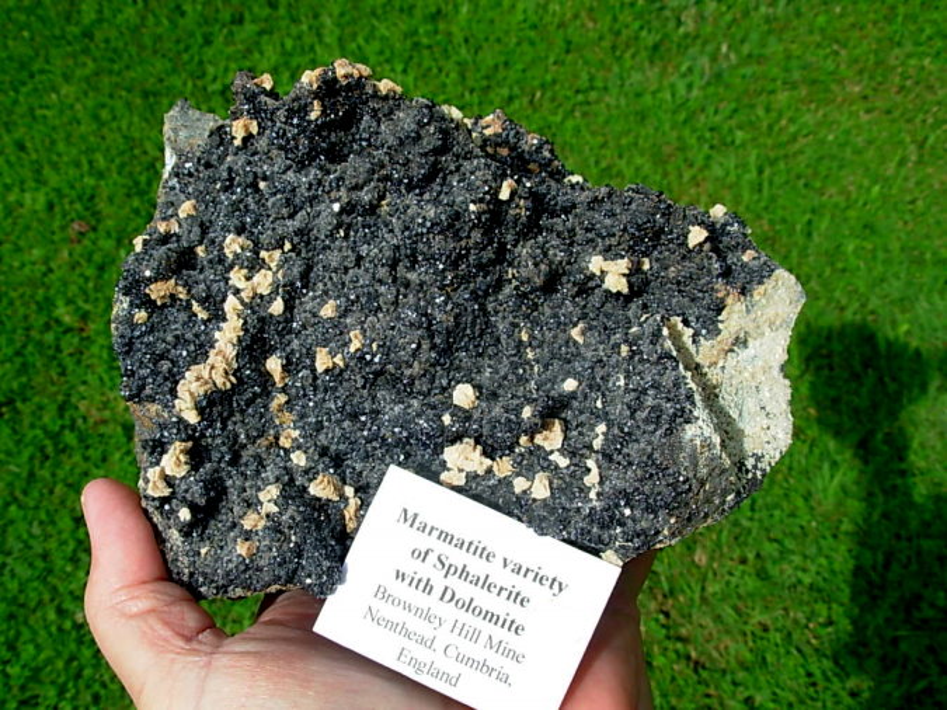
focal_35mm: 38
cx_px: 474
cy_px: 355
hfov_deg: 49.0
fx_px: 1039
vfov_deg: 37.7
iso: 50
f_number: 4.9
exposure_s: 1/456
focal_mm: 6.3
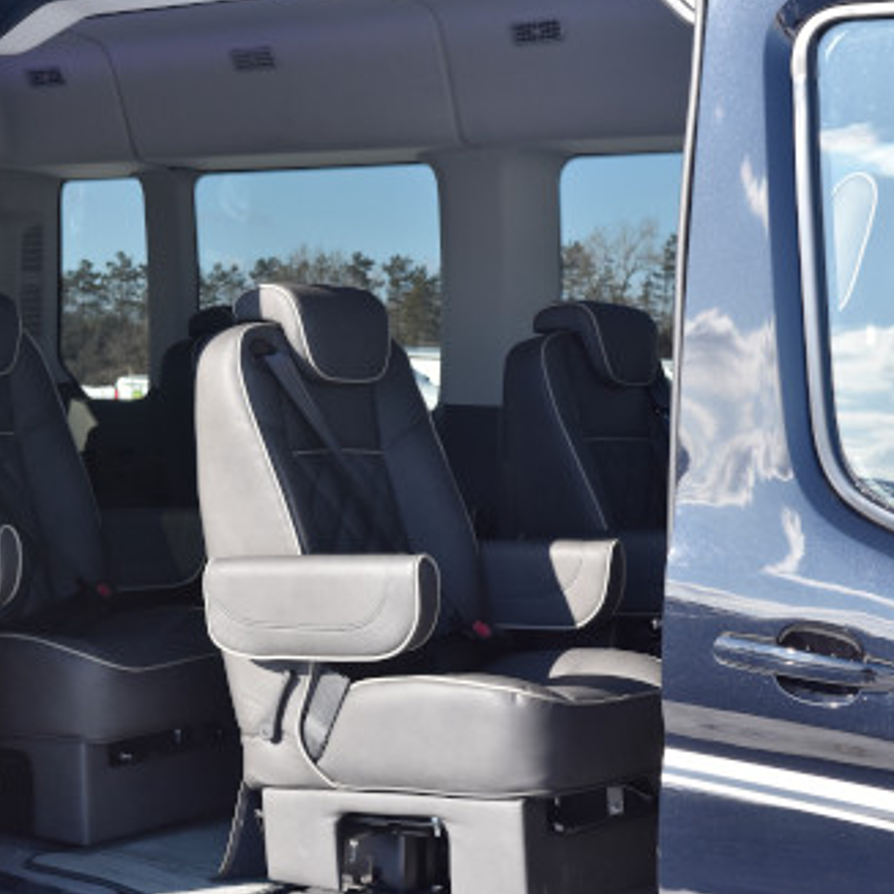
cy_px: 442
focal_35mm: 74
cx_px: 260
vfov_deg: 23.4
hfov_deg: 23.2
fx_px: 2162
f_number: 8
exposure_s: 1/500
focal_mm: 38
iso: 450
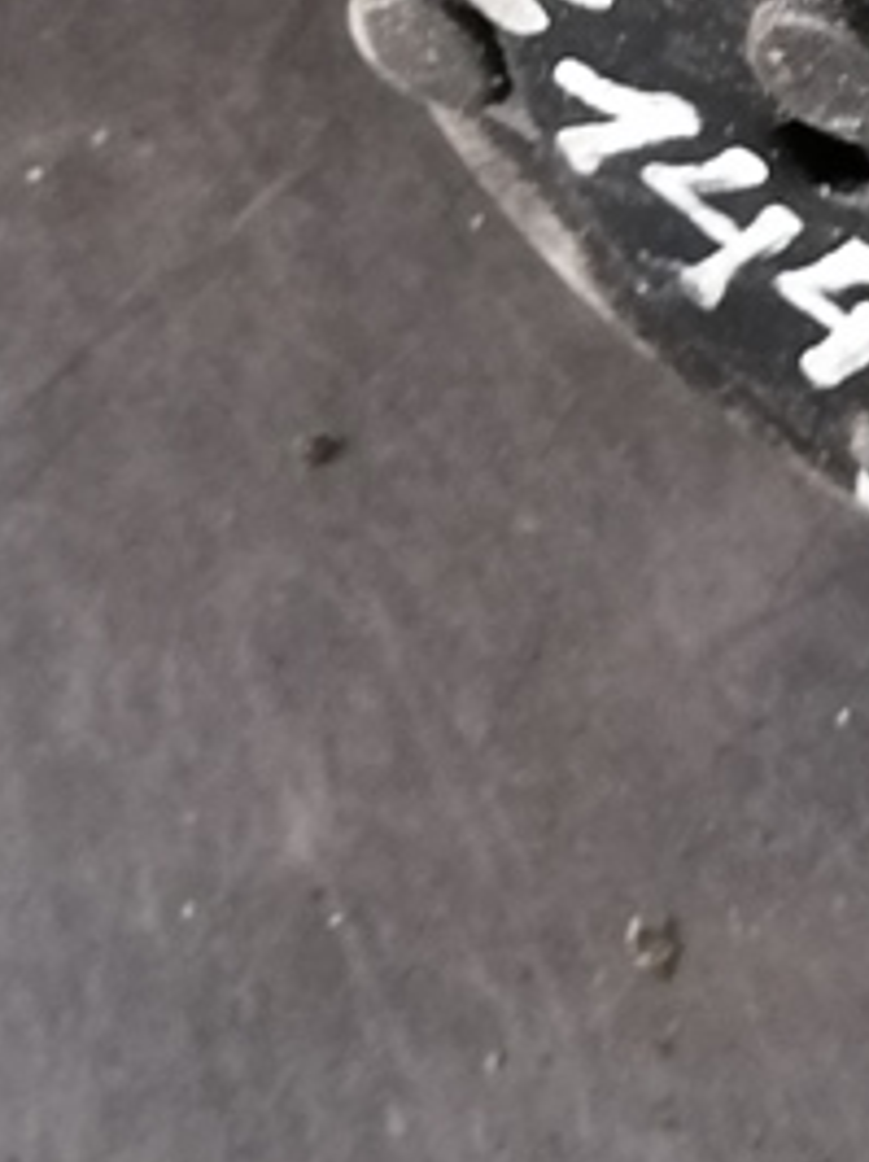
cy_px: -633
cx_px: 1214
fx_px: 3487
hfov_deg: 13.5
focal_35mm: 104
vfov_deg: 16.9
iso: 1000
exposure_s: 1/16.7
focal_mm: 3.62
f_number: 1.8
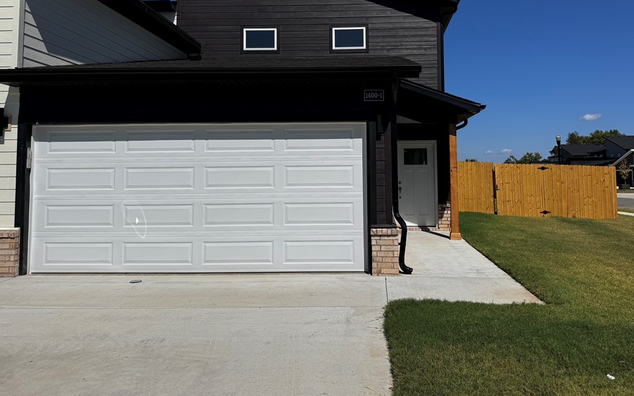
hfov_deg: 64.4
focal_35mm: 29
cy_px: 130
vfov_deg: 42.5
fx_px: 501
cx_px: 354
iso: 80
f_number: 1.78
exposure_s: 1/15152
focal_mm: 6.76
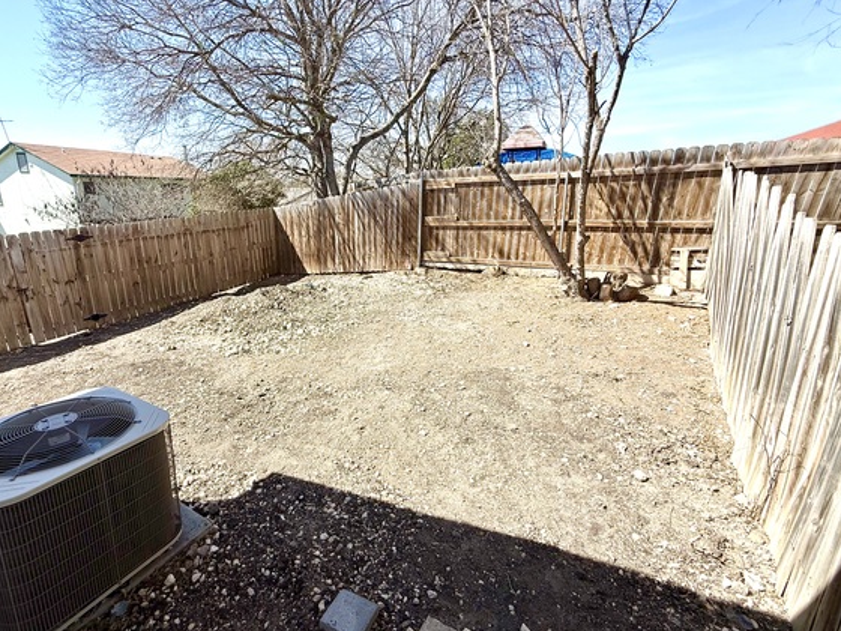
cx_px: 372
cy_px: 297
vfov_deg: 78.0
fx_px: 389
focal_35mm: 16
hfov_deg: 94.1
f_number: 2.2
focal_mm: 2.22
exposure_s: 1/1613
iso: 50
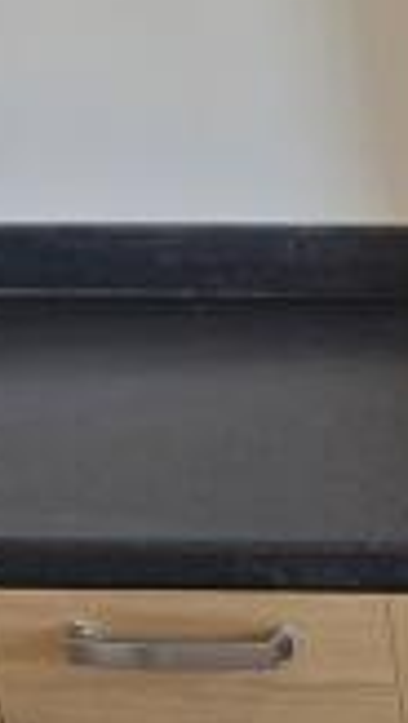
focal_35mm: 89
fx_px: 1707
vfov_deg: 23.8
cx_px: 891
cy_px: 461
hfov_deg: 11.8
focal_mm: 2.2
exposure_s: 1/100
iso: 100
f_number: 1.9
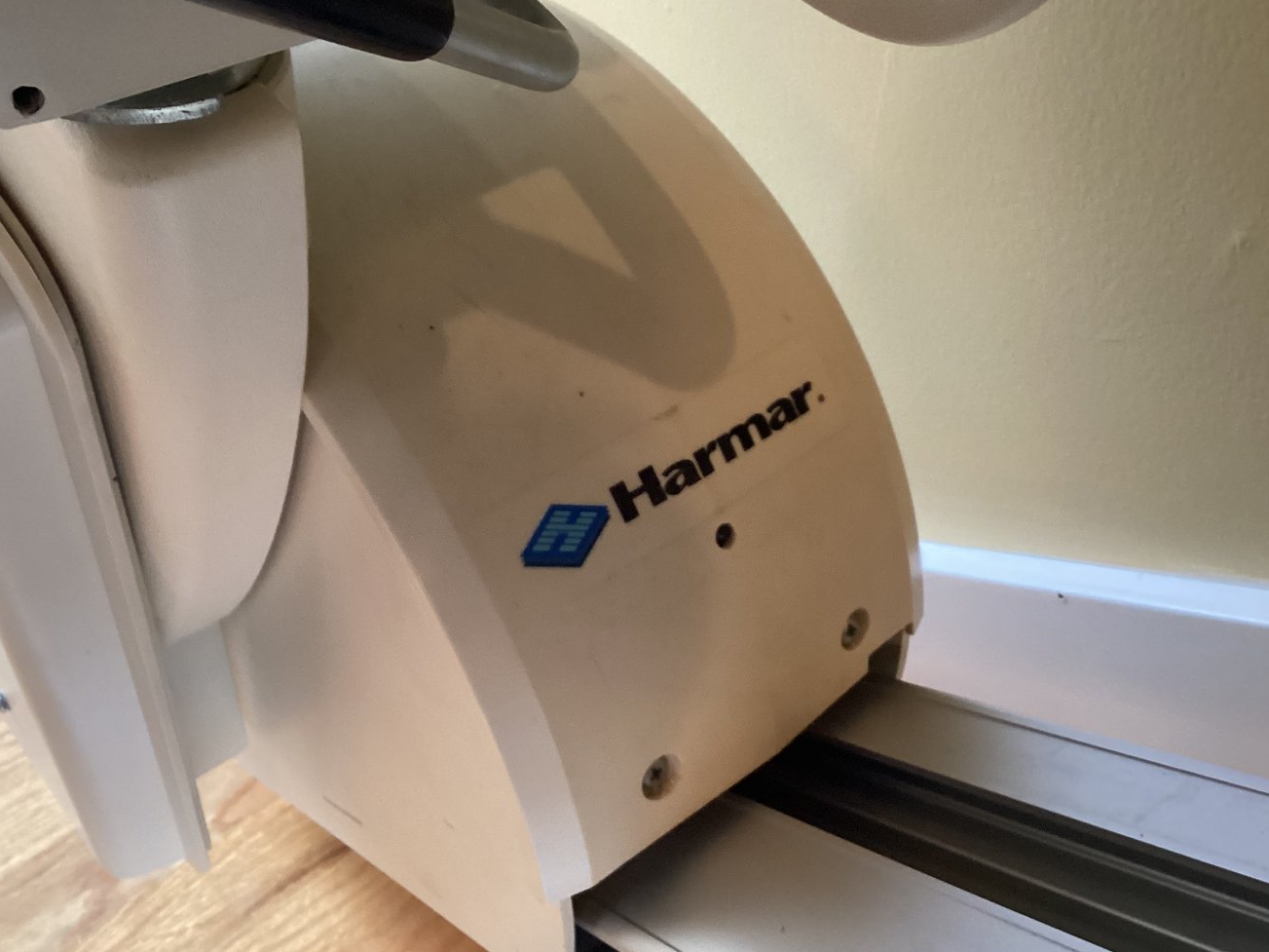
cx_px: 632
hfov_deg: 51.4
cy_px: 457
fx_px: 1320
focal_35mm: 36
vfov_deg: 39.6
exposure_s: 1/50
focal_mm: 3.3
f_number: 2.4
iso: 320
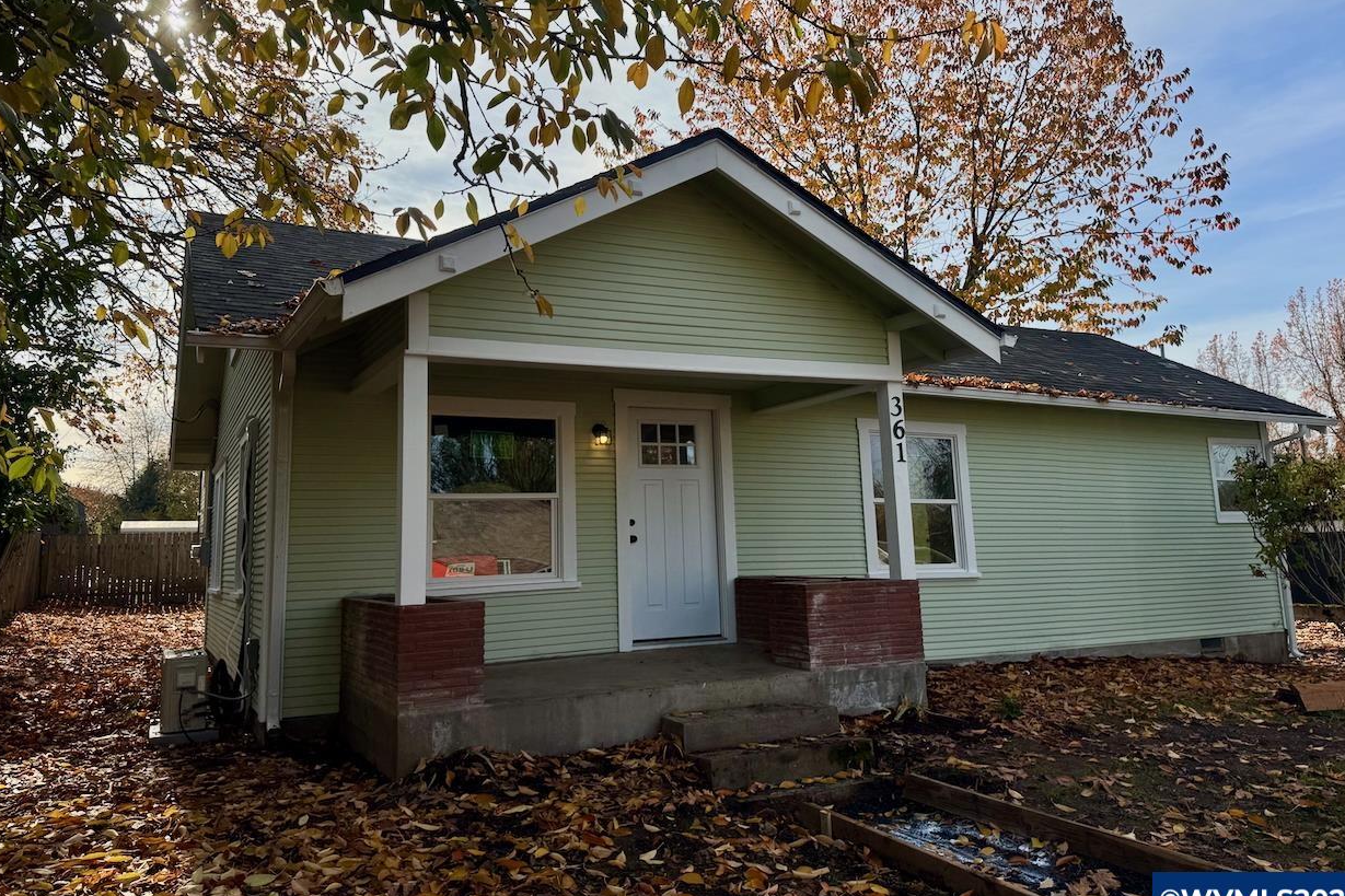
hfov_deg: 69.4
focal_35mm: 26
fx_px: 971
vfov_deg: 49.5
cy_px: 400
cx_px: 671
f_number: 1.78
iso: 80
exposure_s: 1/9009
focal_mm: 6.76
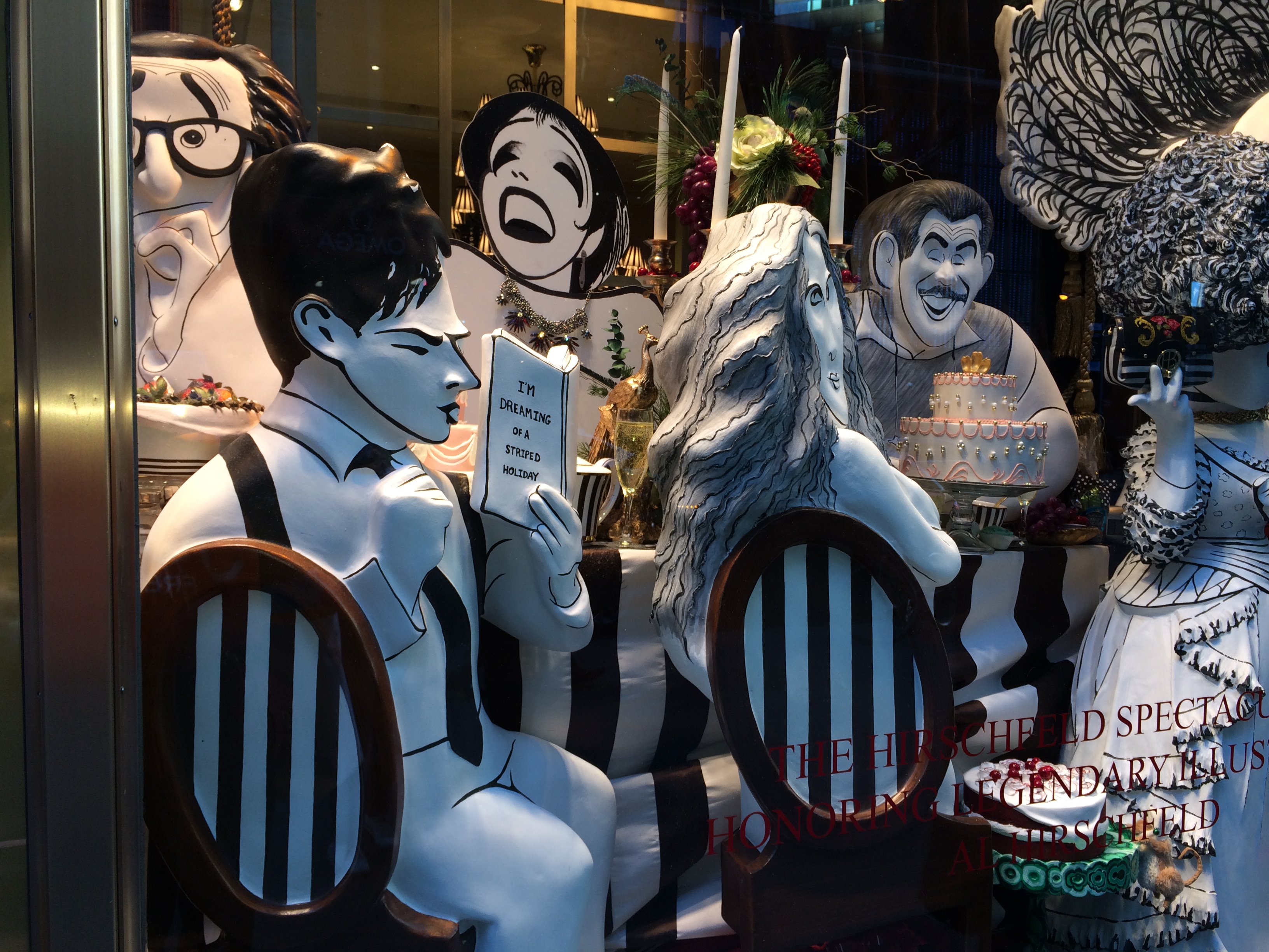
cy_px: 476
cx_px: 634
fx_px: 1100
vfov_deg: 46.8
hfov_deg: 60.0
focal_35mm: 30
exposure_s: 1/74
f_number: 2.2
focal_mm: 4.12
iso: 32
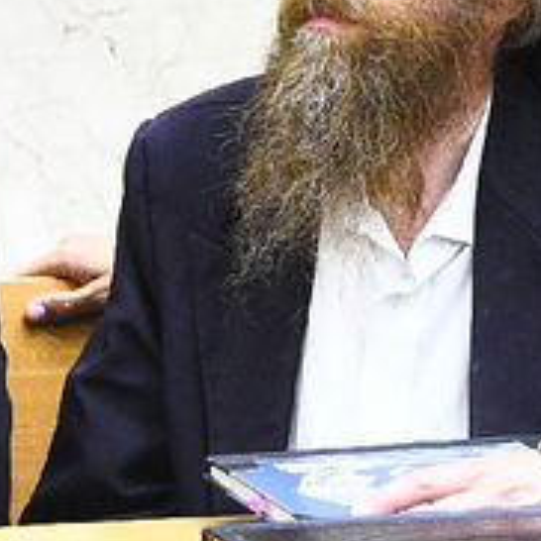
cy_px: 55
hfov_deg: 8.9
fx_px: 3466
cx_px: 330
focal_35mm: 196
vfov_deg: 8.9
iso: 3200
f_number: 3.5
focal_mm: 30
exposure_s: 1/160
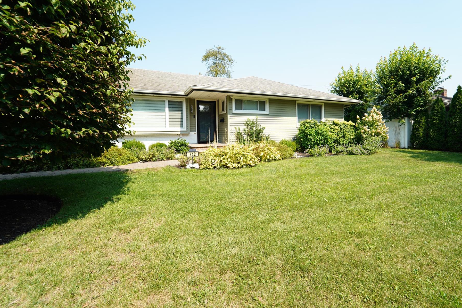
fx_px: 205
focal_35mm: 16
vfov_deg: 73.4
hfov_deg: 96.2
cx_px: 262
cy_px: 134
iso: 100
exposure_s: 1/200
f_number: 5.6
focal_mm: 14
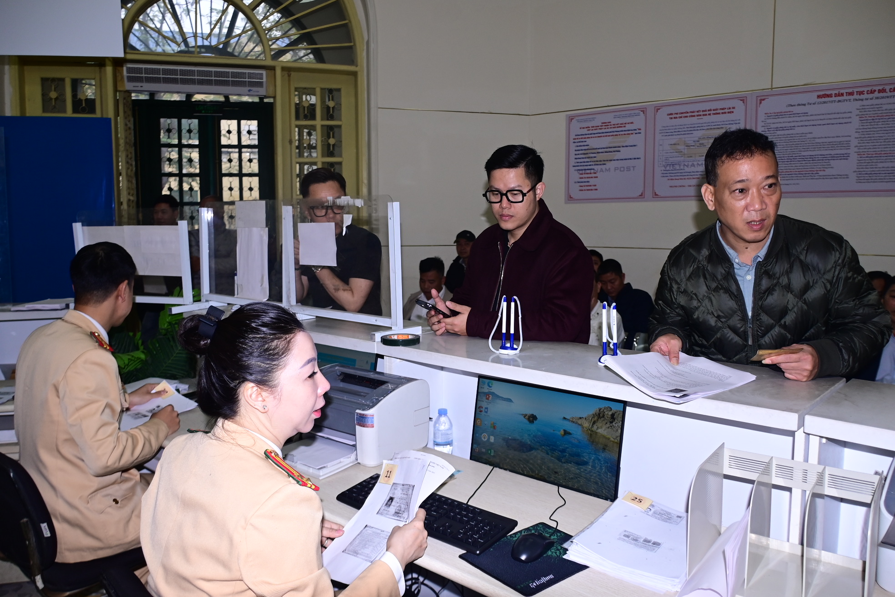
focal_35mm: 27
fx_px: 671
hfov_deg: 67.4
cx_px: 448
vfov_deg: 47.9
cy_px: 298
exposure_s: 1/200
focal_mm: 18
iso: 320
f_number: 3.5
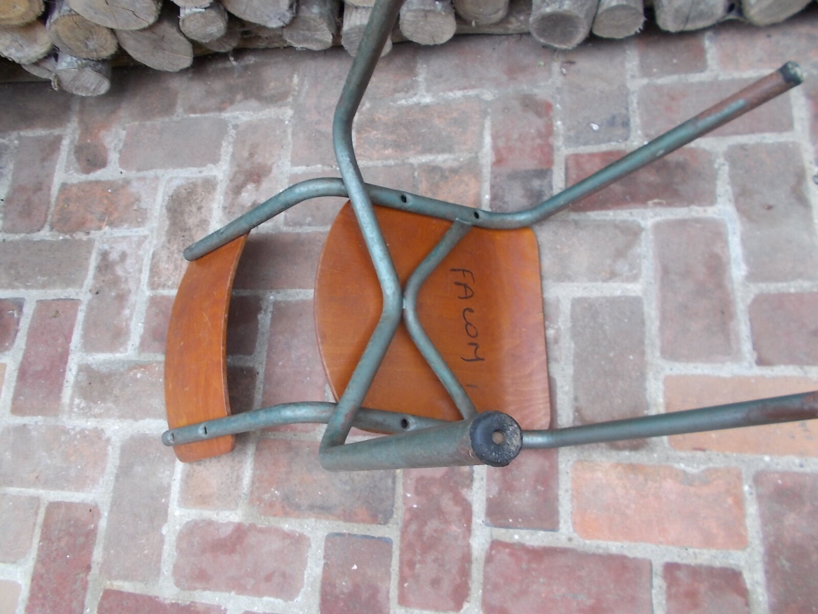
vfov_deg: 53.1
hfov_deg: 67.3
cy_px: 307
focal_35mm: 26
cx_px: 409
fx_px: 614
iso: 125
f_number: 3.2
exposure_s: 1/25
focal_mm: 4.6
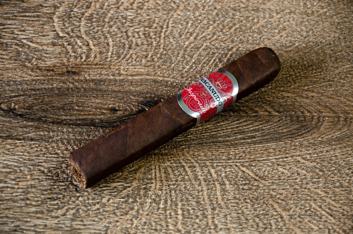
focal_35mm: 158
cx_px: 176
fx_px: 1541
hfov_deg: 13.1
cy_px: 117
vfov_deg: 8.7
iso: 800
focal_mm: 105
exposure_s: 1/50
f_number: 5.6
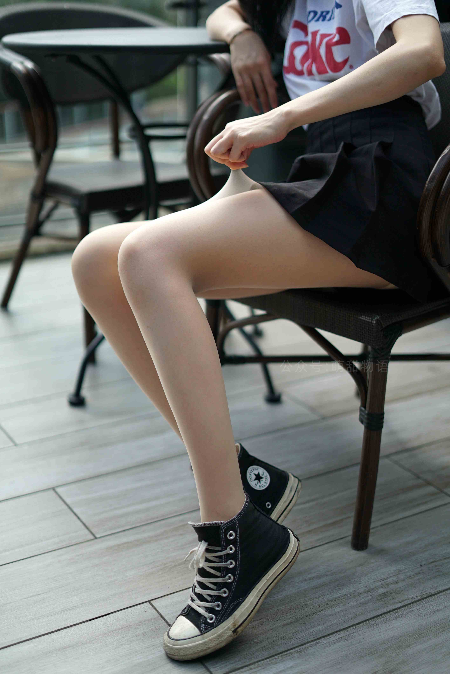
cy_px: 337
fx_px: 936
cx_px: 225
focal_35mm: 50
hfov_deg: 27.0
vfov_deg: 39.6
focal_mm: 50
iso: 200
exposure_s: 1/3200
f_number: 1.8
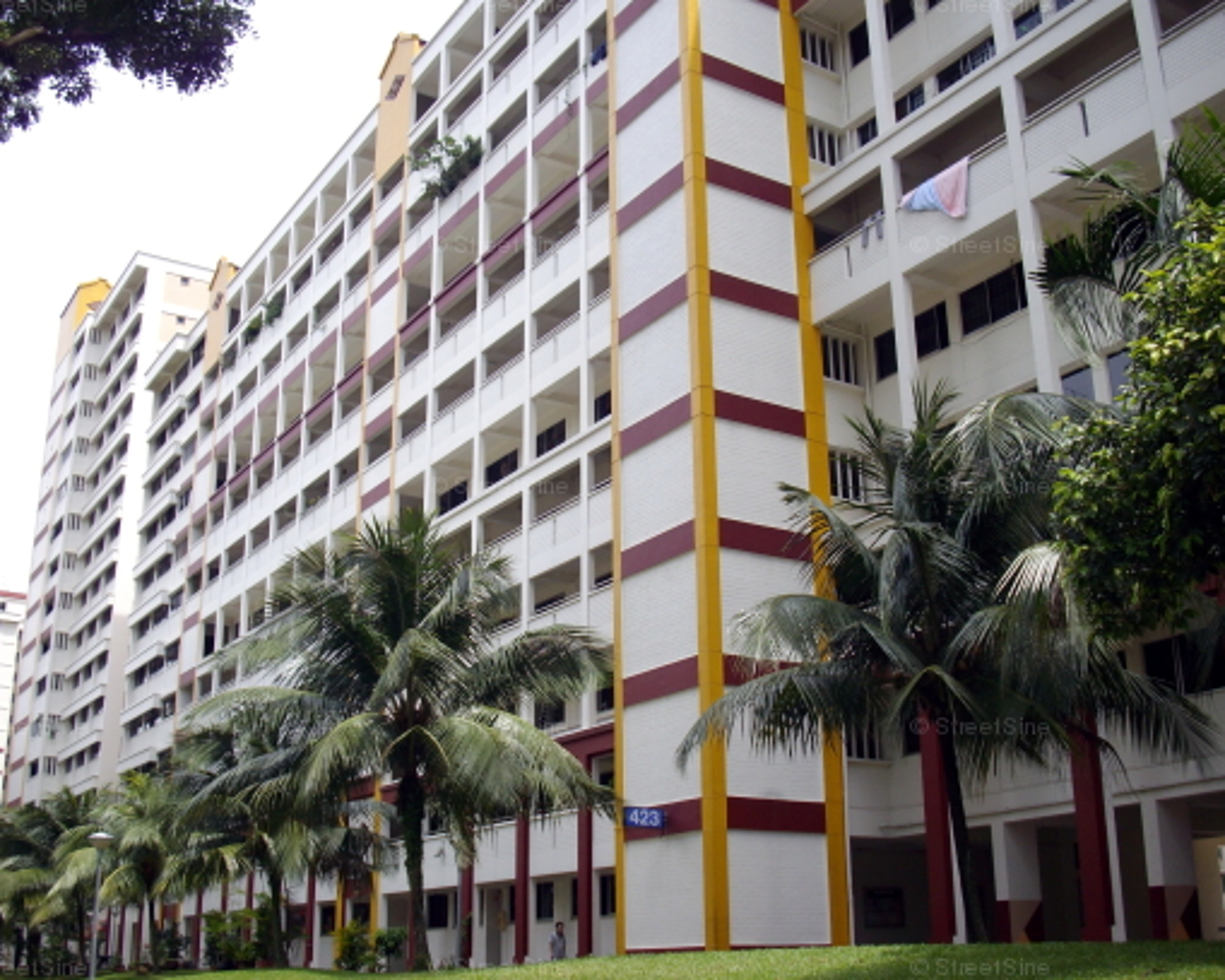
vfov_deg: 38.2
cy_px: 489
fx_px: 1414
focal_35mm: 39
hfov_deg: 46.9
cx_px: 609
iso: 80
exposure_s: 1/160
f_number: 5.6
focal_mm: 6.2
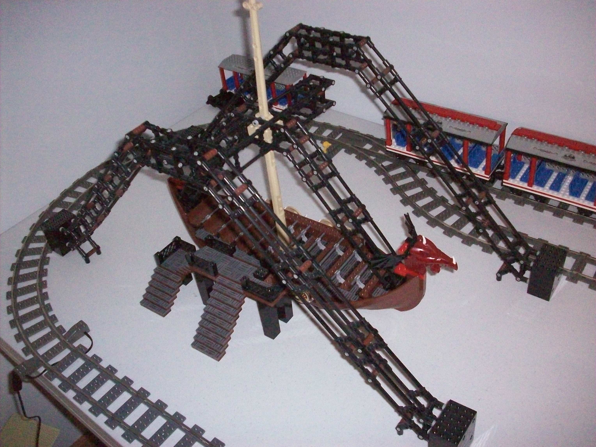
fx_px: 637
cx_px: 298
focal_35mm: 37
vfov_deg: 38.7
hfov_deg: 50.1
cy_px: 224
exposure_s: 1/128
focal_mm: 6.2
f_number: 2.8
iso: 800
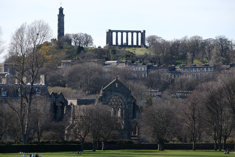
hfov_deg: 9.8
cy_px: 78
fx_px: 1371
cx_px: 118
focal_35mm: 210
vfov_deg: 6.5
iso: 200
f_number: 5.6
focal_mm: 140
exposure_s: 1/420
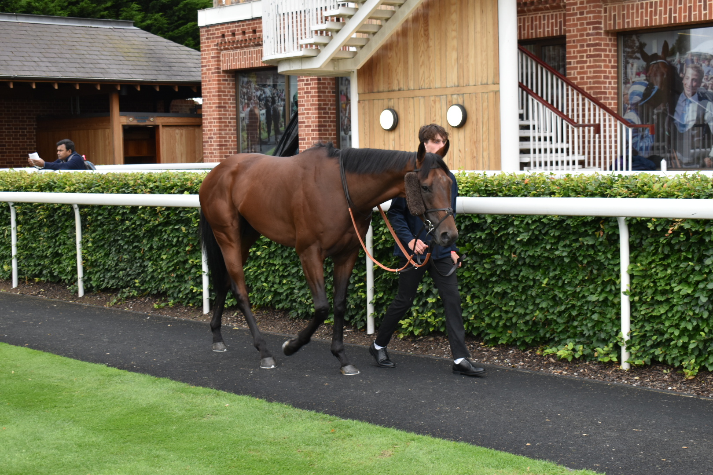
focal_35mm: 57
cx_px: 356
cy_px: 238
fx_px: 1129
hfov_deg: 35.1
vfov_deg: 23.8
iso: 400
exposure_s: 1/160
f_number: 6.3
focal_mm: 38
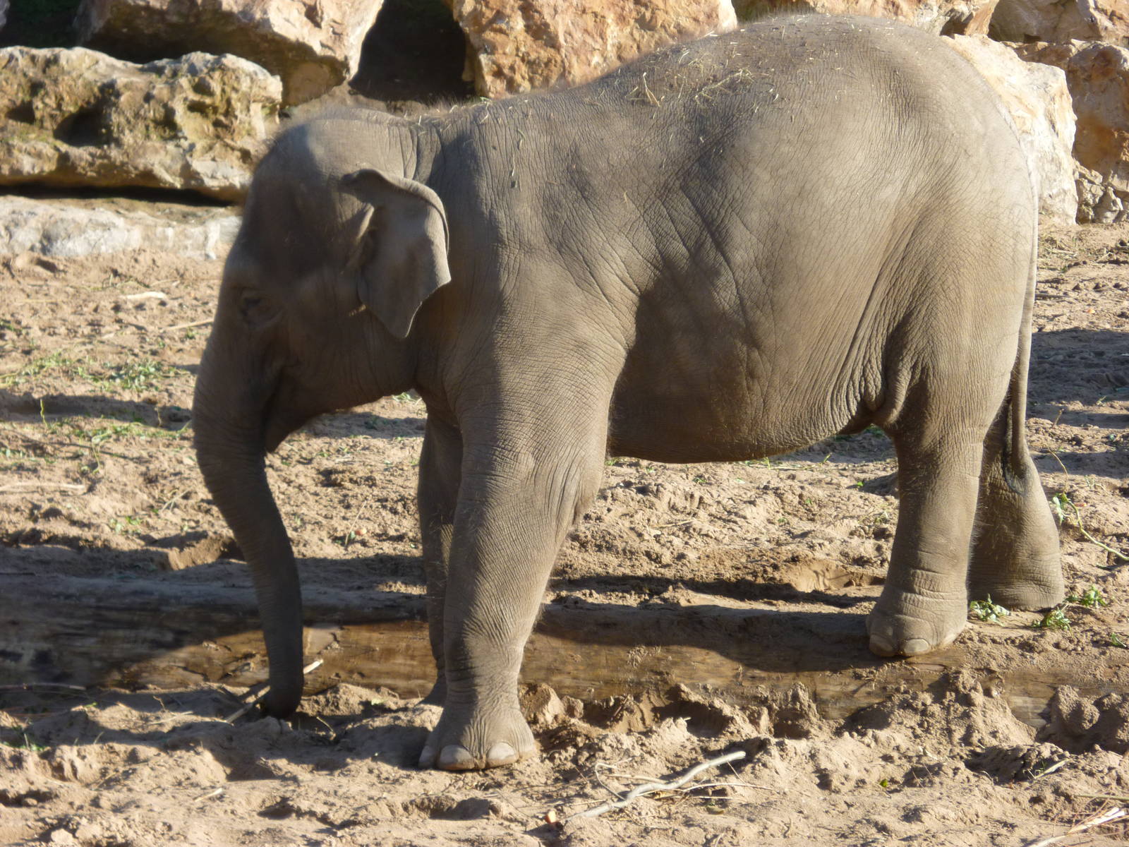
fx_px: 6523
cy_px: 424
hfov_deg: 9.9
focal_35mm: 200
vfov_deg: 7.4
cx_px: 564
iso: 125
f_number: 5.9
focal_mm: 36
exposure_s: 1/125
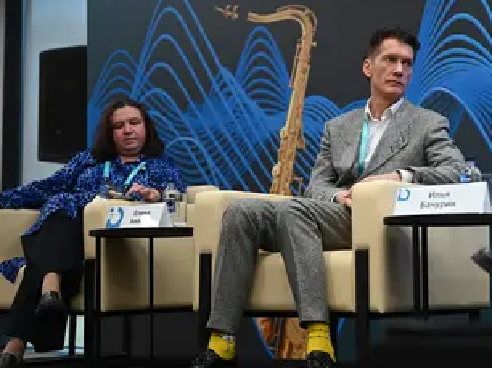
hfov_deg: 25.0
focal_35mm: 77
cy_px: 174
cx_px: 386
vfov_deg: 19.1
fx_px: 1094
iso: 100
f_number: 1.2
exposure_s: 1/160
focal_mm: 35
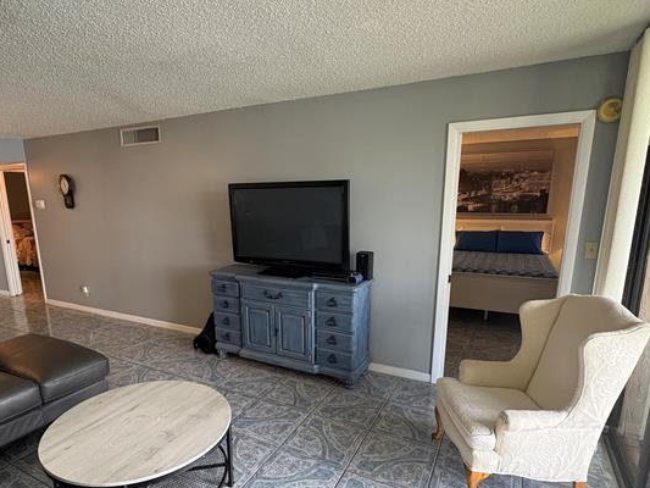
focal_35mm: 21
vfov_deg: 63.1
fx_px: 394
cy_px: 284
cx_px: 295
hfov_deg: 78.8
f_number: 2.2
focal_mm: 2.22
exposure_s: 1/60
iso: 400
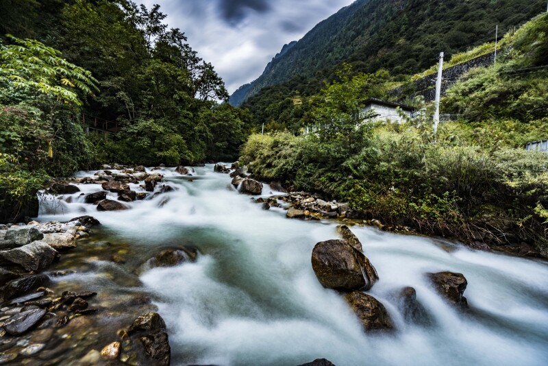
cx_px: 274
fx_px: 244
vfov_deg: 73.8
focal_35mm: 16
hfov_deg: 96.7
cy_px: 183
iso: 100
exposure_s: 1/320
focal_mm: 16
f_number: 5.6
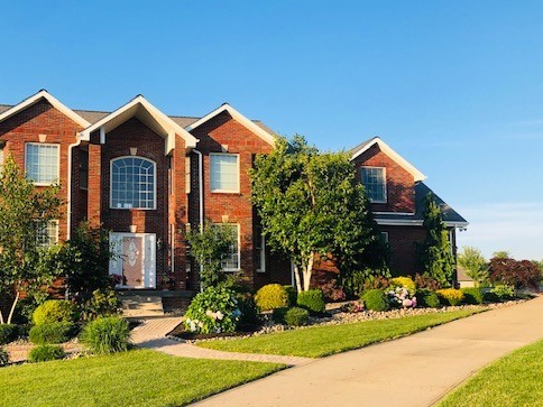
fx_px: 580
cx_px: 194
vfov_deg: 38.6
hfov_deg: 49.5
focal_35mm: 37
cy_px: 238
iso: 20
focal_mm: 3.99
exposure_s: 1/417
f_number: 1.8
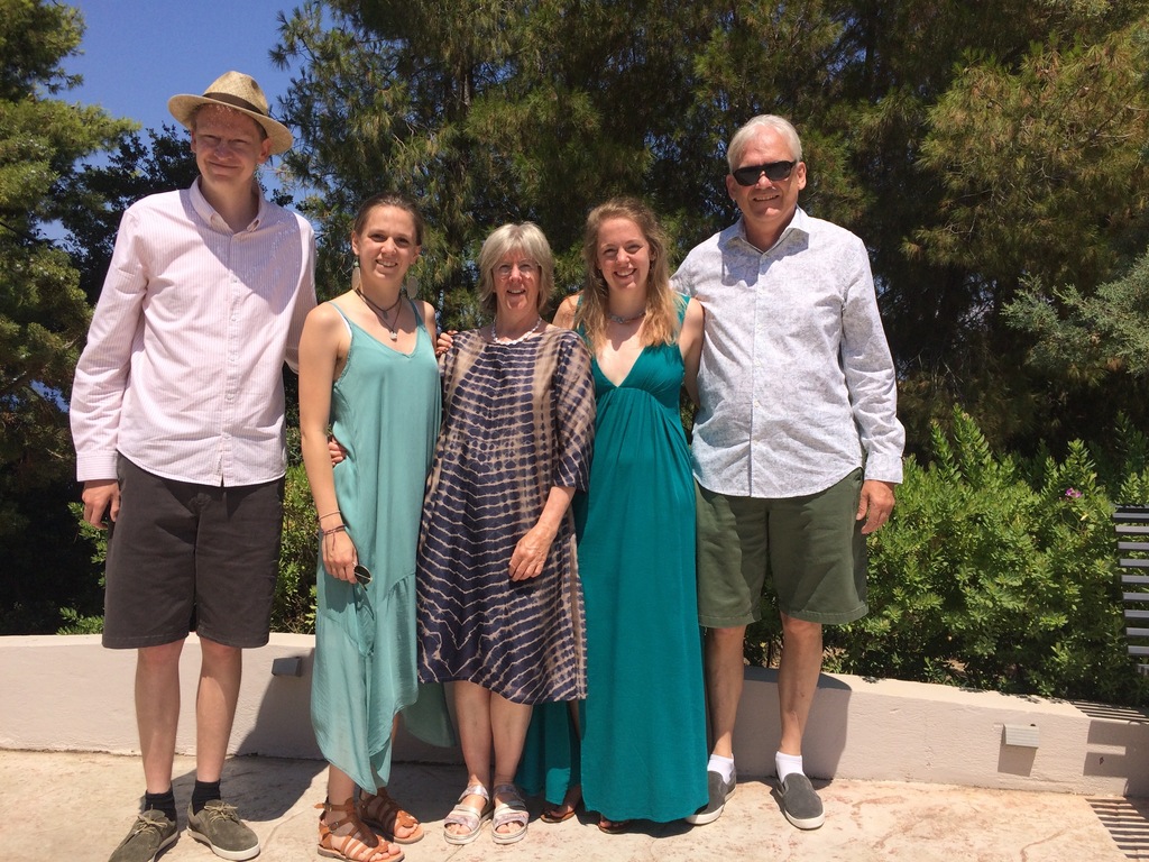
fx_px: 963
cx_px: 574
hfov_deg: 61.7
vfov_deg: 48.2
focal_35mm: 29
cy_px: 431
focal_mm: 4.15
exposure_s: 1/3165
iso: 32
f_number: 2.2
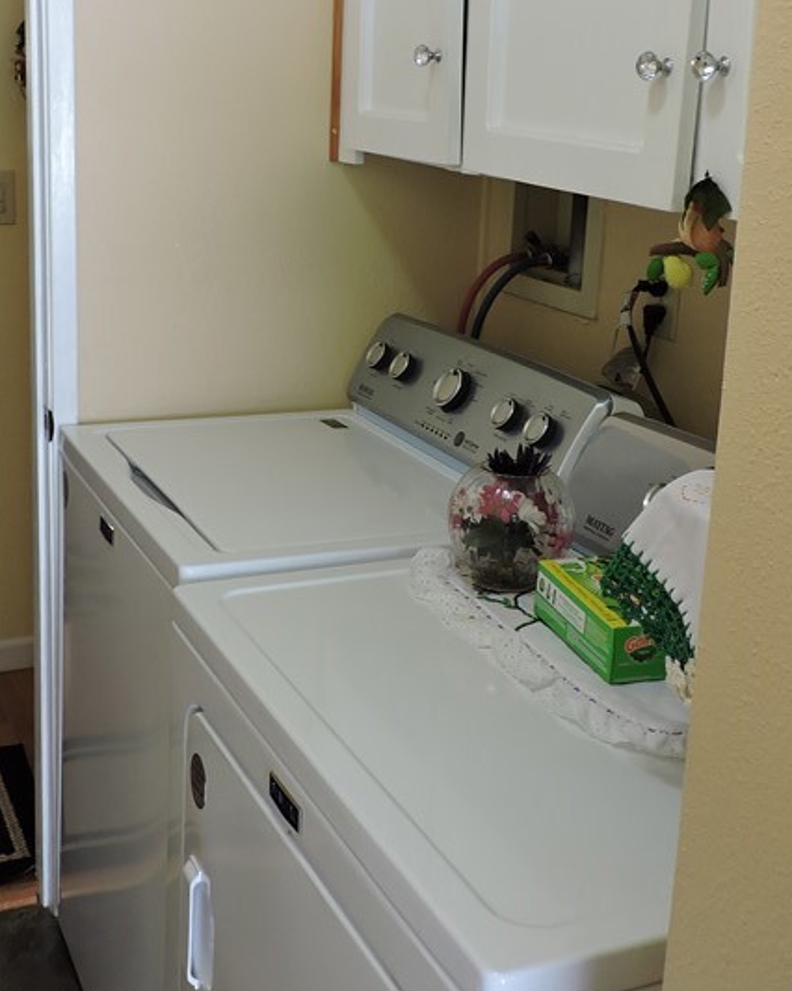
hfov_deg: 33.3
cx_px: 307
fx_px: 1319
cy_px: 348
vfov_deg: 40.8
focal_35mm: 45
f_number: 3
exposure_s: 1/30
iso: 125
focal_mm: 4.3
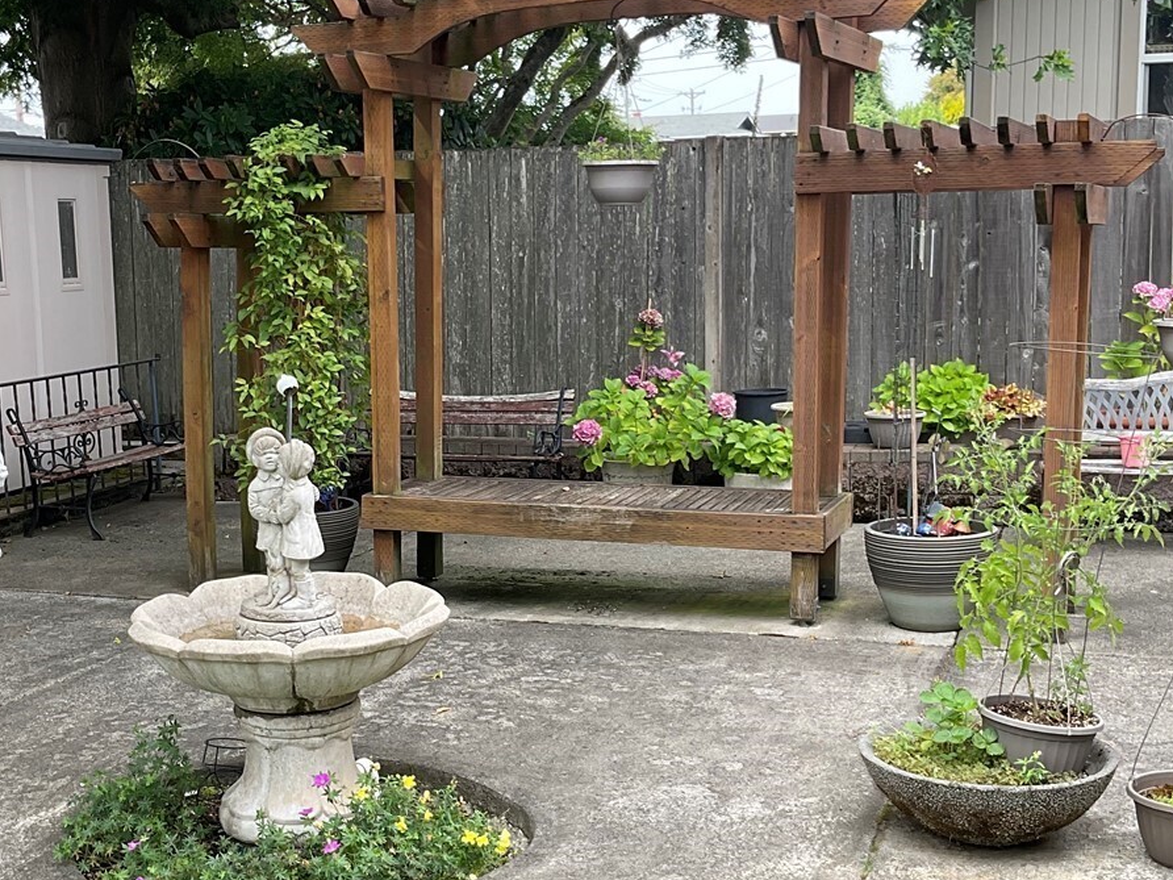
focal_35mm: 52
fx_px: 1762
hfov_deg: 36.6
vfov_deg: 28.0
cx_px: 452
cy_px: 476
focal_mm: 3
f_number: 1.8
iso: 16
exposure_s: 1/191
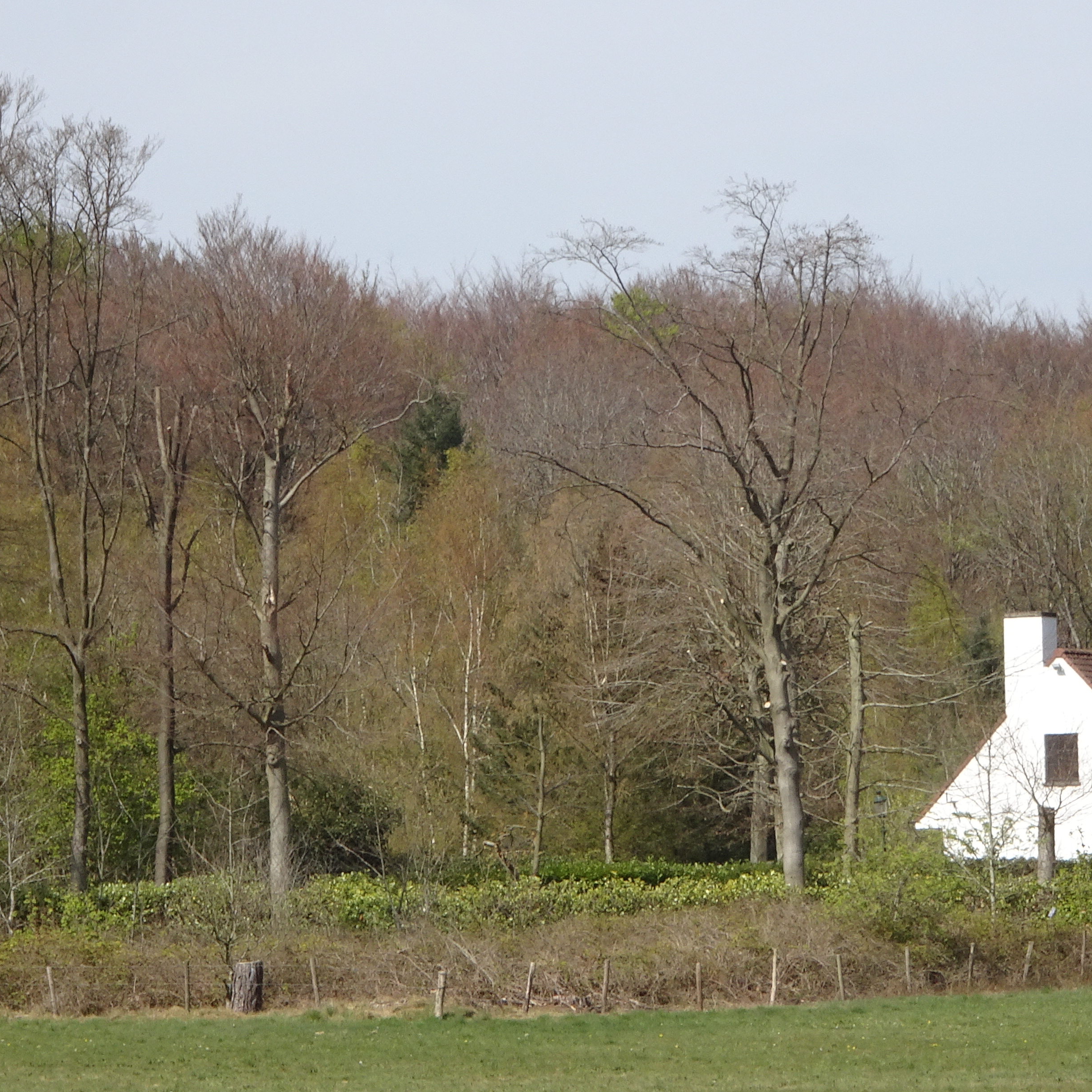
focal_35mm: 211
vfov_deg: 8.3
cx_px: 578
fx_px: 7531
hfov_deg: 8.3
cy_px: 634
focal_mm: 20.29
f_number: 6.3
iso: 80
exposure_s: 1/250
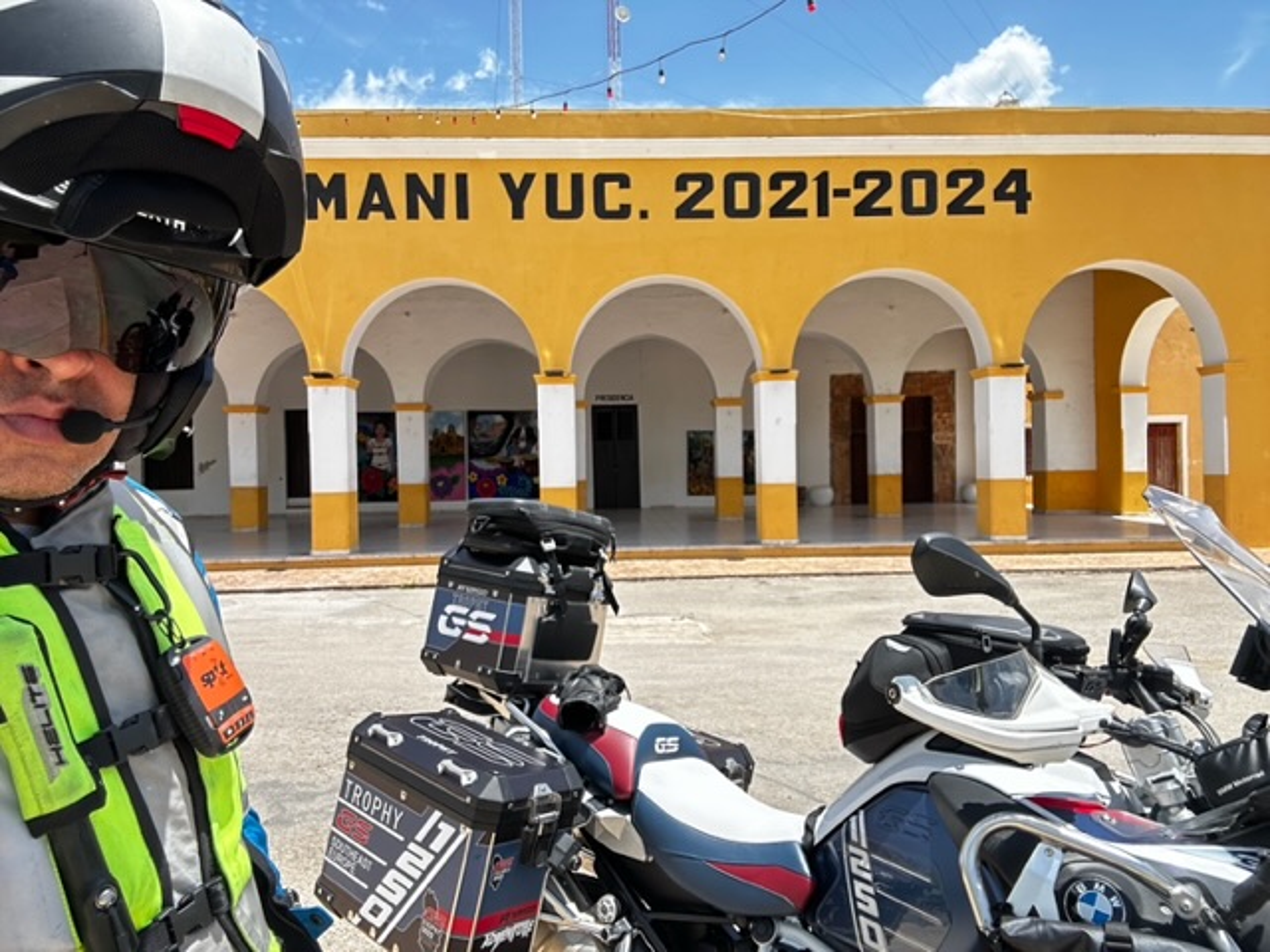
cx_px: 635
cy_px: 476
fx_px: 844
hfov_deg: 73.9
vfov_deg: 58.9
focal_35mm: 23
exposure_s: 1/720
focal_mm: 2.69
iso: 25
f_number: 1.9
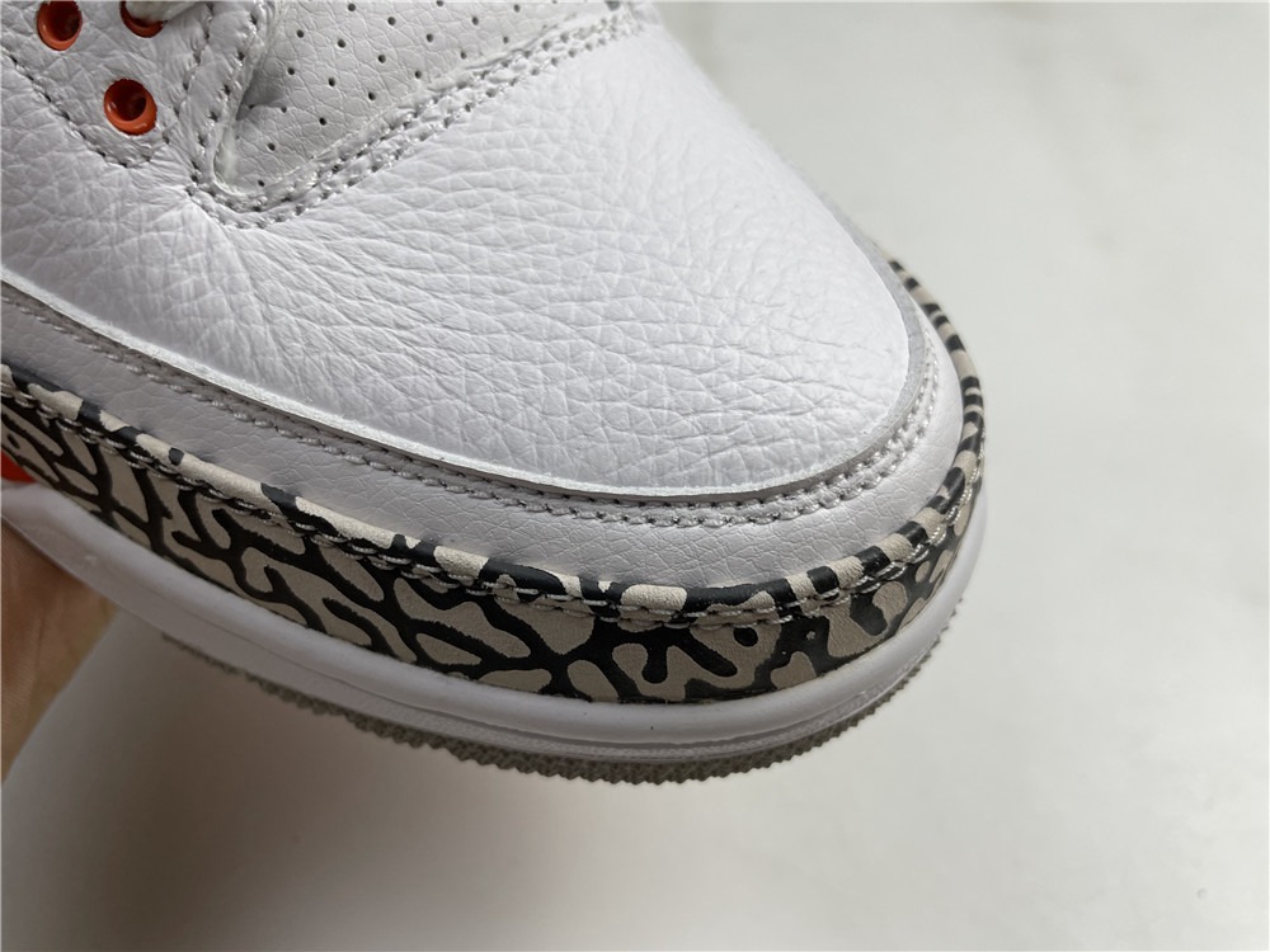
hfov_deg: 67.3
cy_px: 476
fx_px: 954
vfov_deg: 53.1
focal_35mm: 26
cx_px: 635
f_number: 1.6
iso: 32
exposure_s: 1/102
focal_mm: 4.2
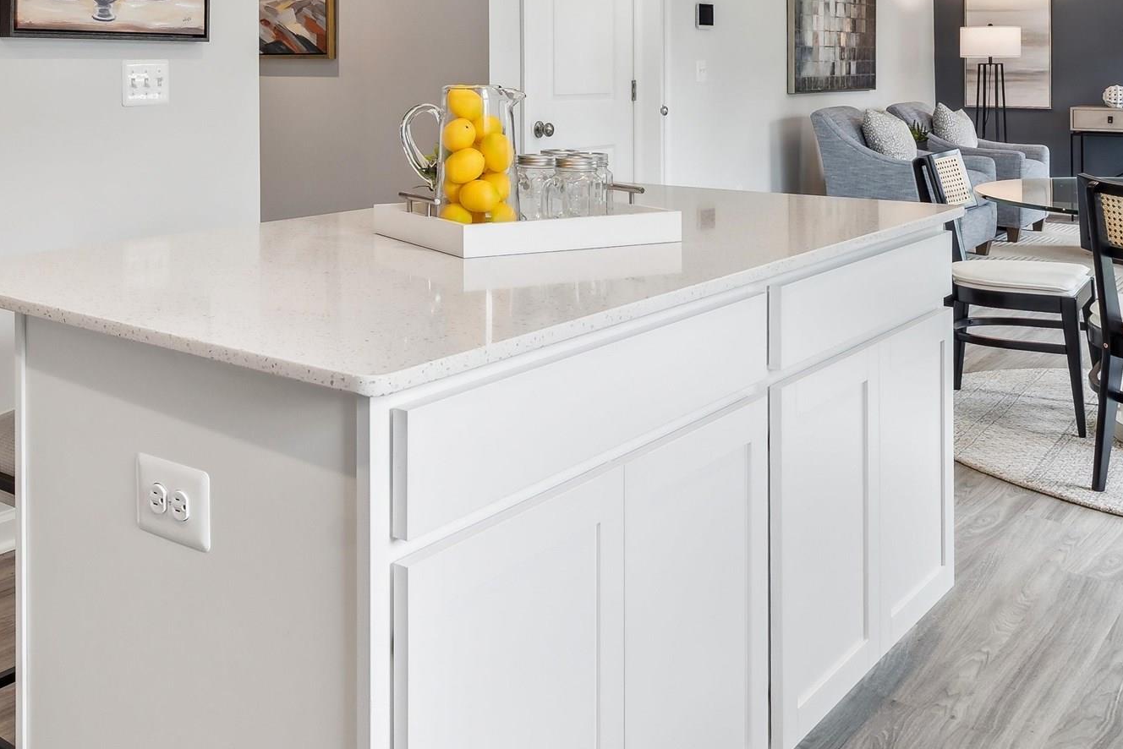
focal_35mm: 37
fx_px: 1154
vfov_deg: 34.3
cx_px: 323
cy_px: 100
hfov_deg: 50.4
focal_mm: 16
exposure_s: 1/13
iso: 160
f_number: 7.1
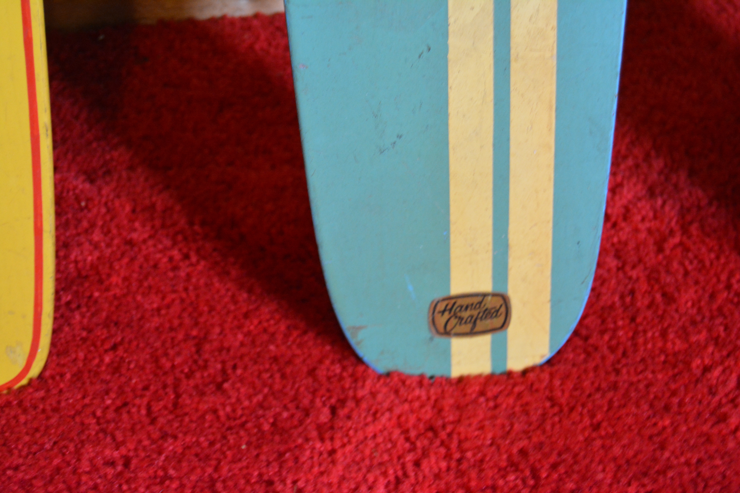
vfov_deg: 16.6
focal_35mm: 82
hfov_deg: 24.6
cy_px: 246
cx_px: 370
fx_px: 1696
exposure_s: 1/30
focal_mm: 55
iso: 2500
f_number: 5.6
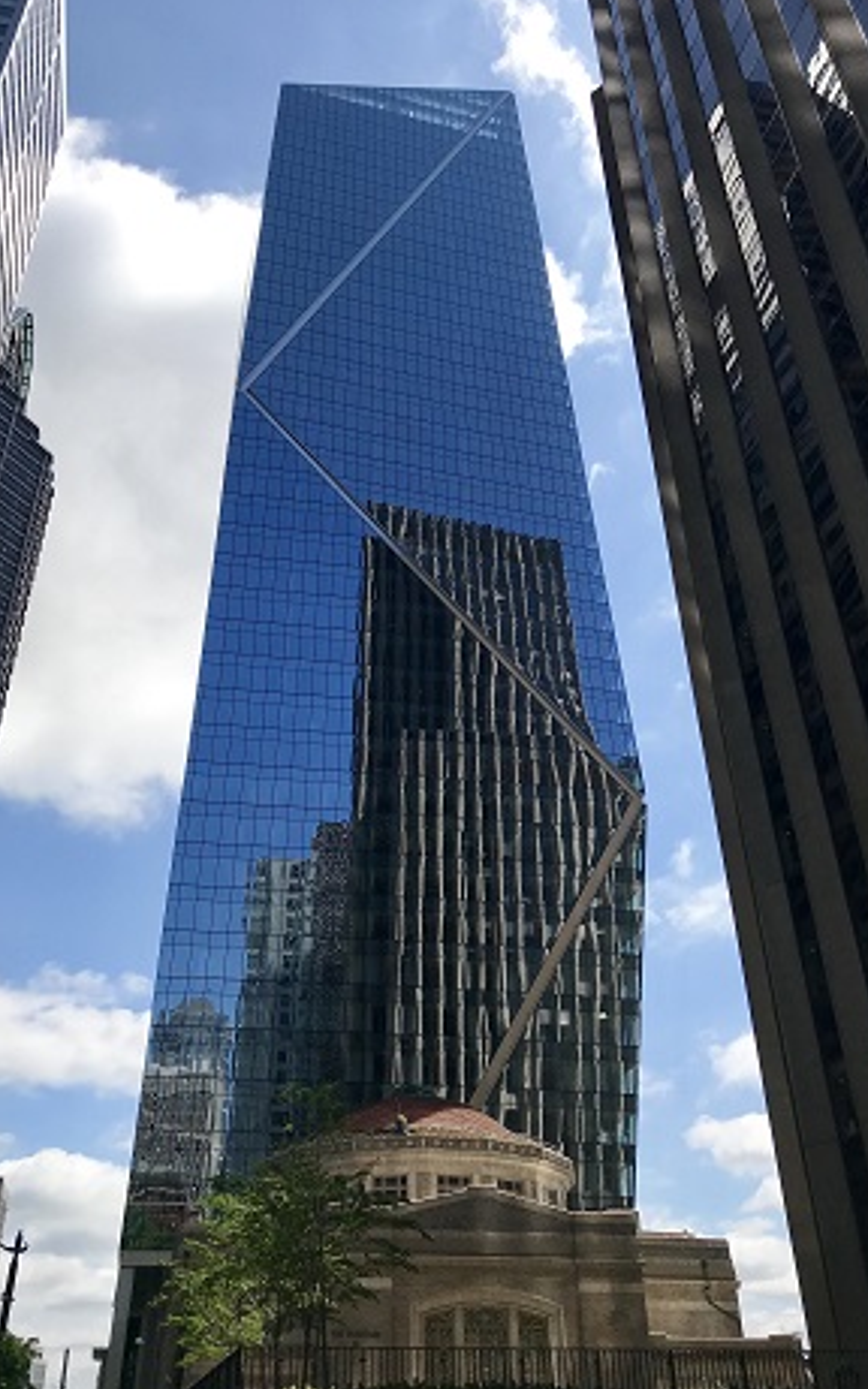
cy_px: 693
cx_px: 422
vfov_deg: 62.9
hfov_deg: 41.8
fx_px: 1136
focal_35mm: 30
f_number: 1.8
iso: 20
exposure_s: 1/3831
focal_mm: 3.99
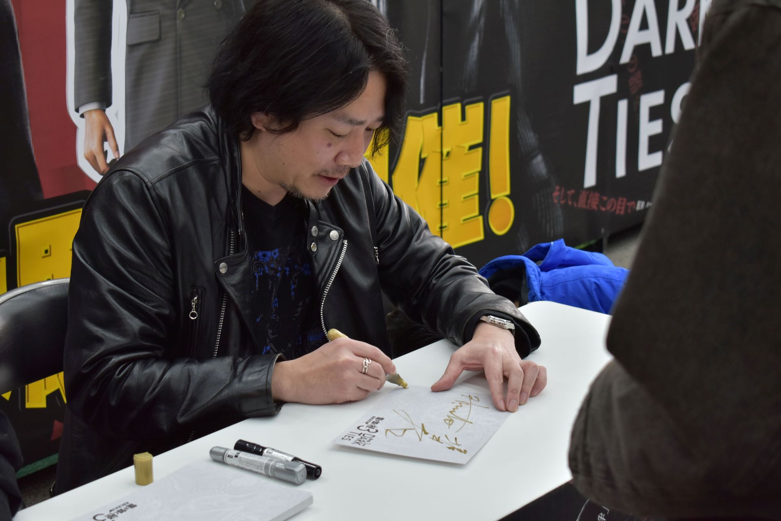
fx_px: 1562
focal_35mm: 72
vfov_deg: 18.9
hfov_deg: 28.1
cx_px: 390
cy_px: 260
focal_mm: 48
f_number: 5.3
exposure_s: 1/60
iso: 400
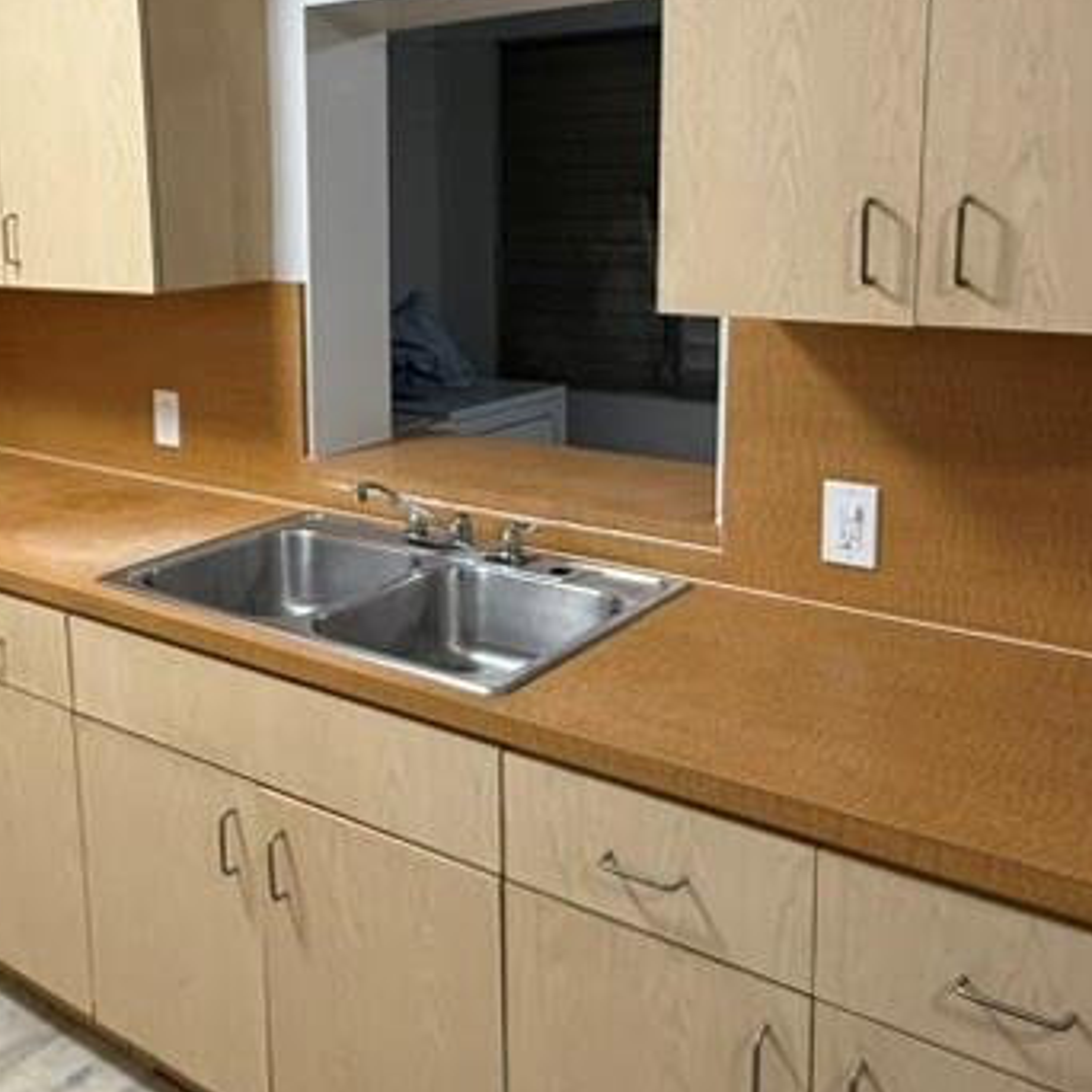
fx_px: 1321
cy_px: 386
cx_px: 358
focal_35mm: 37
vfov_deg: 44.4
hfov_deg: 44.2
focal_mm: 2.22
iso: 250
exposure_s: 1/60
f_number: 2.2
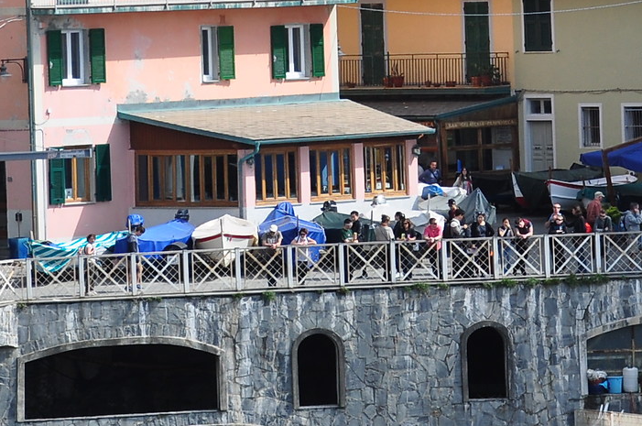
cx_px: 291
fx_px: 5306
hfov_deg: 6.9
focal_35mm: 298
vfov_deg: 4.6
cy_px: -132
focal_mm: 58
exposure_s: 1/640
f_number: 6.3
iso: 200
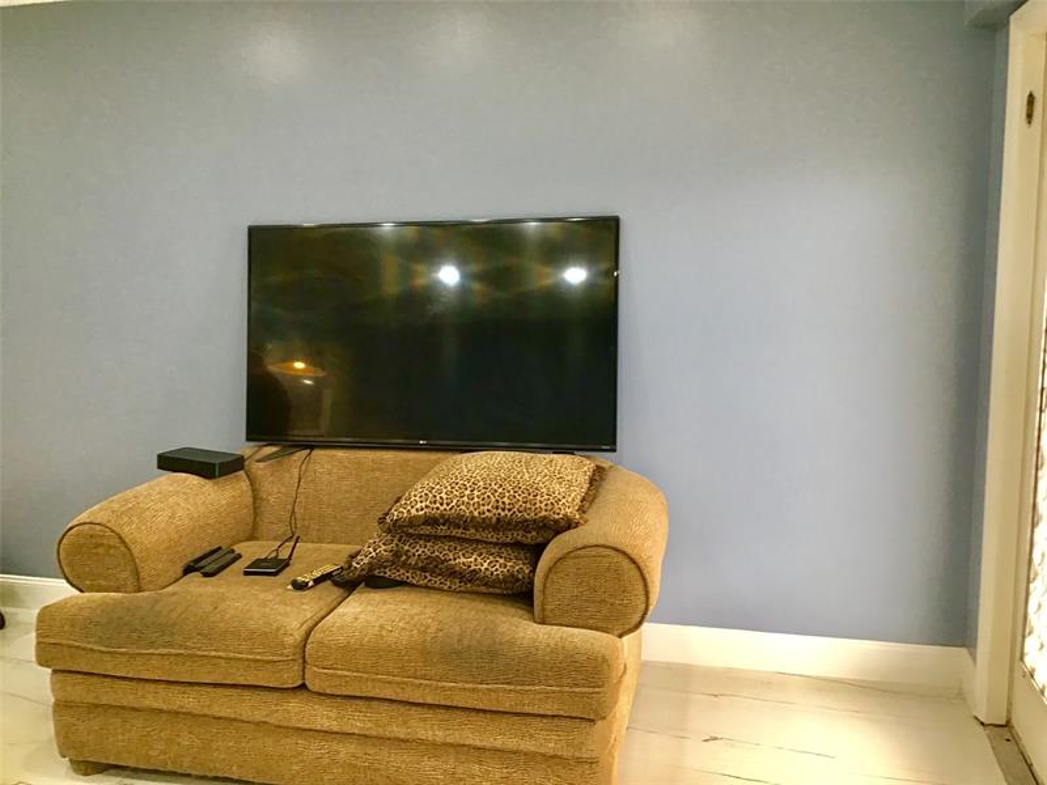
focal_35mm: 31
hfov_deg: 58.4
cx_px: 524
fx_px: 938
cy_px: 392
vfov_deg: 45.4
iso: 64
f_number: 2.4
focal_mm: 3.3
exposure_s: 1/30
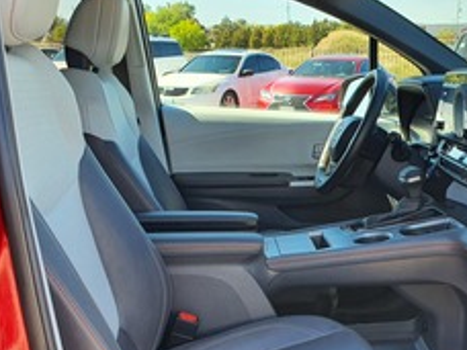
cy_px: 236
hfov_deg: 39.4
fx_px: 648
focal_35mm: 48
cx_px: 295
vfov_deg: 30.0
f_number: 2.4
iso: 50
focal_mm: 4.3
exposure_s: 1/223
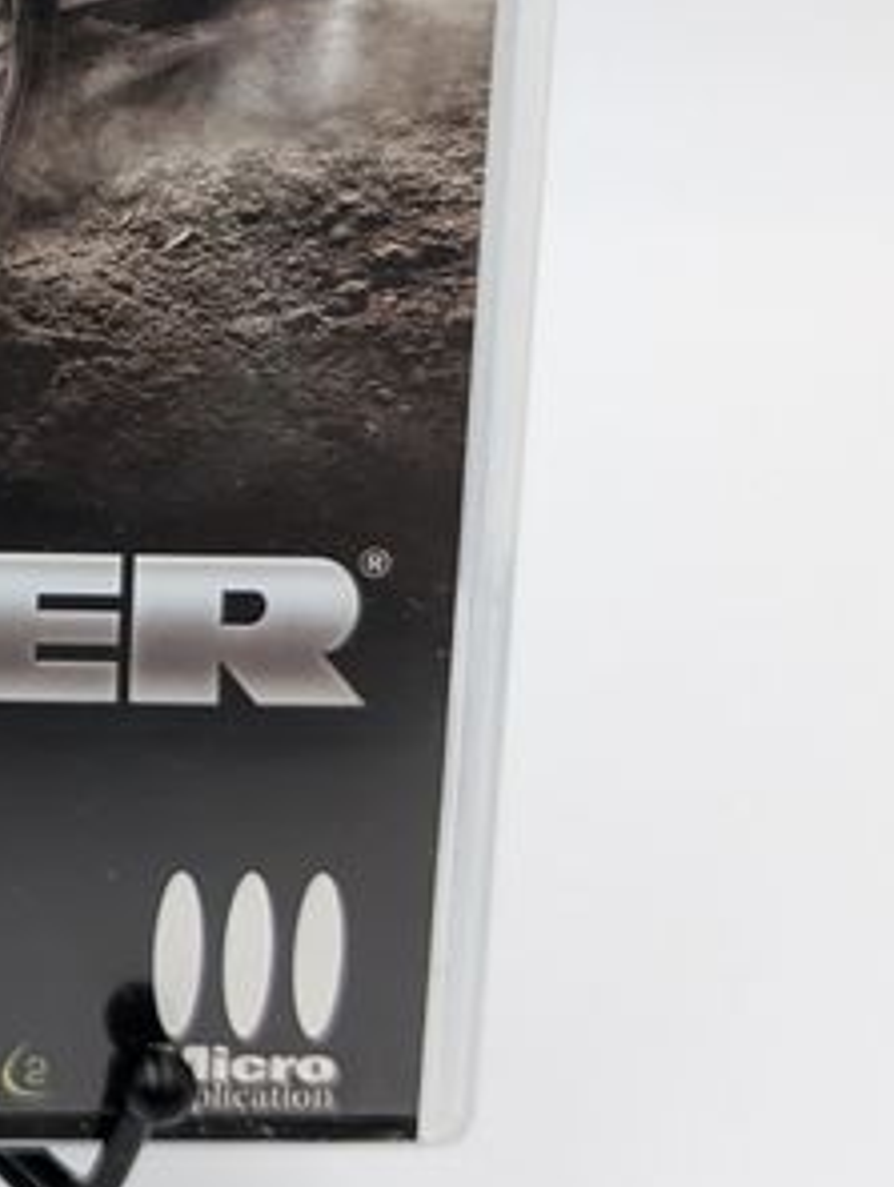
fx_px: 2781
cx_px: -275
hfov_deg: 17.2
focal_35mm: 81
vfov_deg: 23.8
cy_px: 293
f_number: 1.68
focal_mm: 6.9
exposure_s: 1/62.4
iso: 164
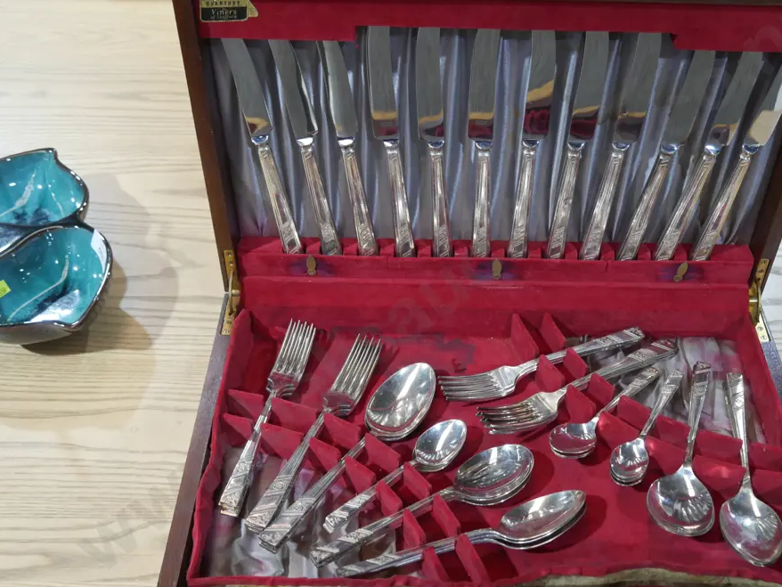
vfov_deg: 34.4
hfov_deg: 44.6
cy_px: 286
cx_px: 451
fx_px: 949
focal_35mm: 42
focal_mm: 18
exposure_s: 1/60
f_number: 4
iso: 800
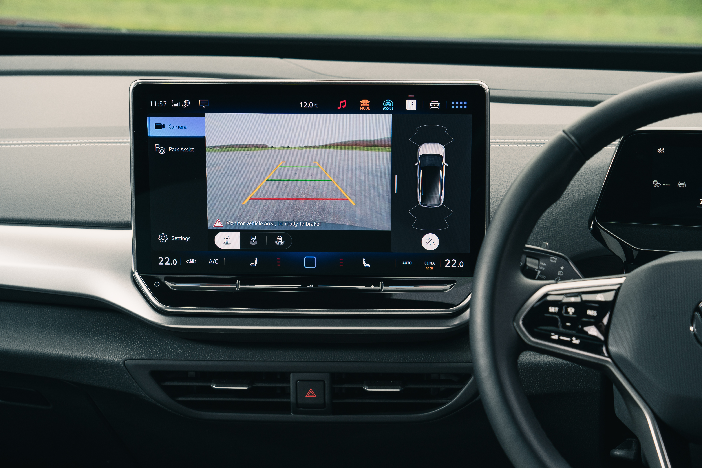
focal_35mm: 75
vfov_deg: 18.2
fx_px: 1462
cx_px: 351
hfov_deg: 27.0
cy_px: 234
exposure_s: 1/60
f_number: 6.3
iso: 200
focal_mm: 75
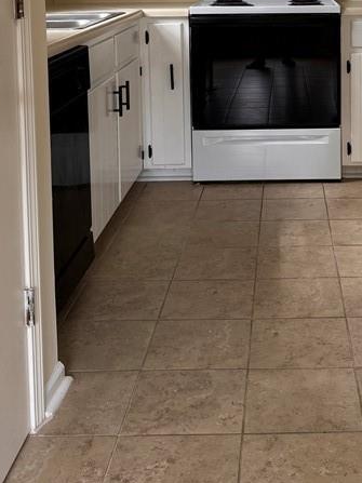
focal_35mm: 55
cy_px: 27
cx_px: 294
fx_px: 767
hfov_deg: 26.0
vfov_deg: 32.7
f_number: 1.78
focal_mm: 6.86
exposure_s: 1/121
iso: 160
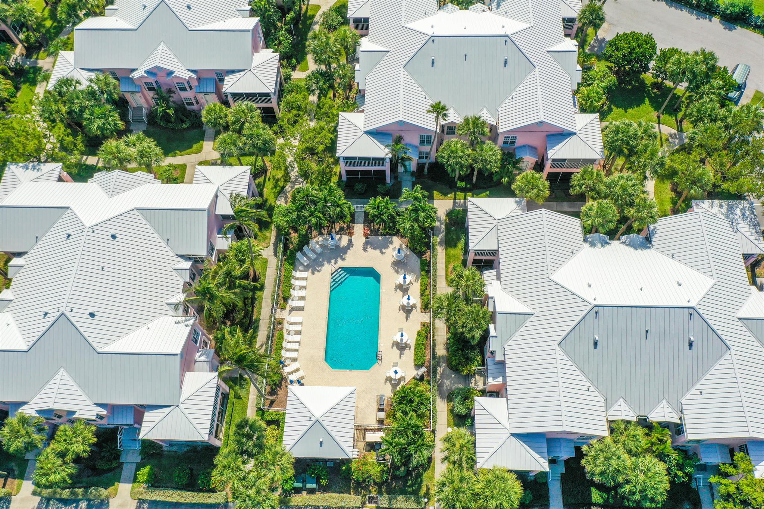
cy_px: 254
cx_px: 382
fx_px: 594
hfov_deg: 65.5
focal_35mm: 28
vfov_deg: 46.4
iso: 100
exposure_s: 1/1600
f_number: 4.5
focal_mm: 10.26
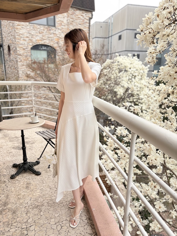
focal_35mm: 26
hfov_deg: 53.1
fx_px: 177
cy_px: 118
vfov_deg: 67.3
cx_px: 88
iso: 50
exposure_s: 1/1420
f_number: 1.6
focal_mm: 5.96
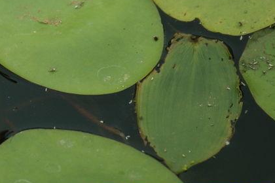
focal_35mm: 1098
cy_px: -26
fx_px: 8387
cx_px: -43
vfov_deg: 1.3
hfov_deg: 1.9
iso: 200
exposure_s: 1/640
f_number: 5.6
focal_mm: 300
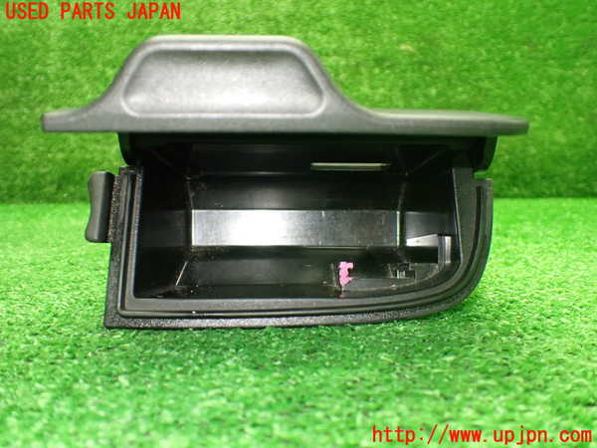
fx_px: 517
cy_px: 224
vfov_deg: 46.8
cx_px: 298
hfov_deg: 60.0
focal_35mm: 30
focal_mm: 5.4
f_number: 2.3
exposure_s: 1/60
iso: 800
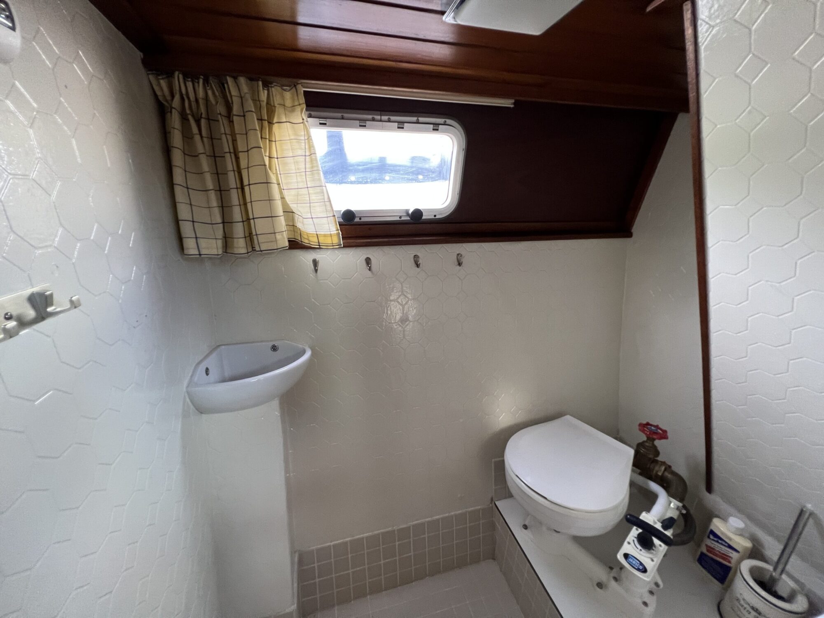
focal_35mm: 13
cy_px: 309
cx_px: 412
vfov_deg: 89.9
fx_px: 309
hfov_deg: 106.2
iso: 250
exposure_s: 1/60
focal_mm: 1.57
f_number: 1.8
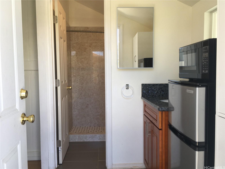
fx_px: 188
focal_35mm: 29
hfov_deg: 61.7
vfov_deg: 48.2
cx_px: 112
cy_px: 84
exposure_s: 1/60
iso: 25
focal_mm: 4.15
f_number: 2.2
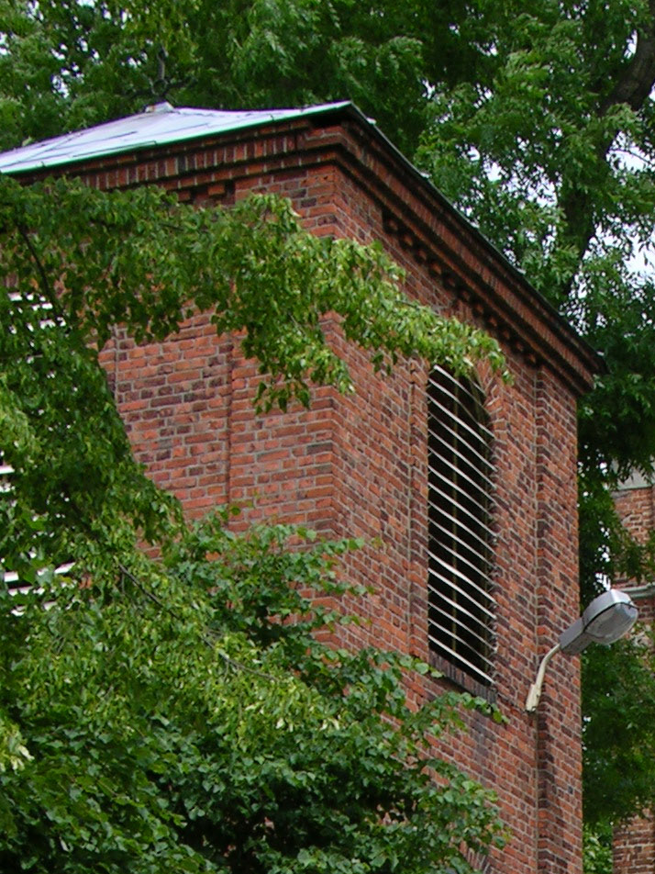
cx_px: 653
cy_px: 1189
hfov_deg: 12.2
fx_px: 3028
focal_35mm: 120
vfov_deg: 15.5
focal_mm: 8.9
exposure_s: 1/178
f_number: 5.6
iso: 50
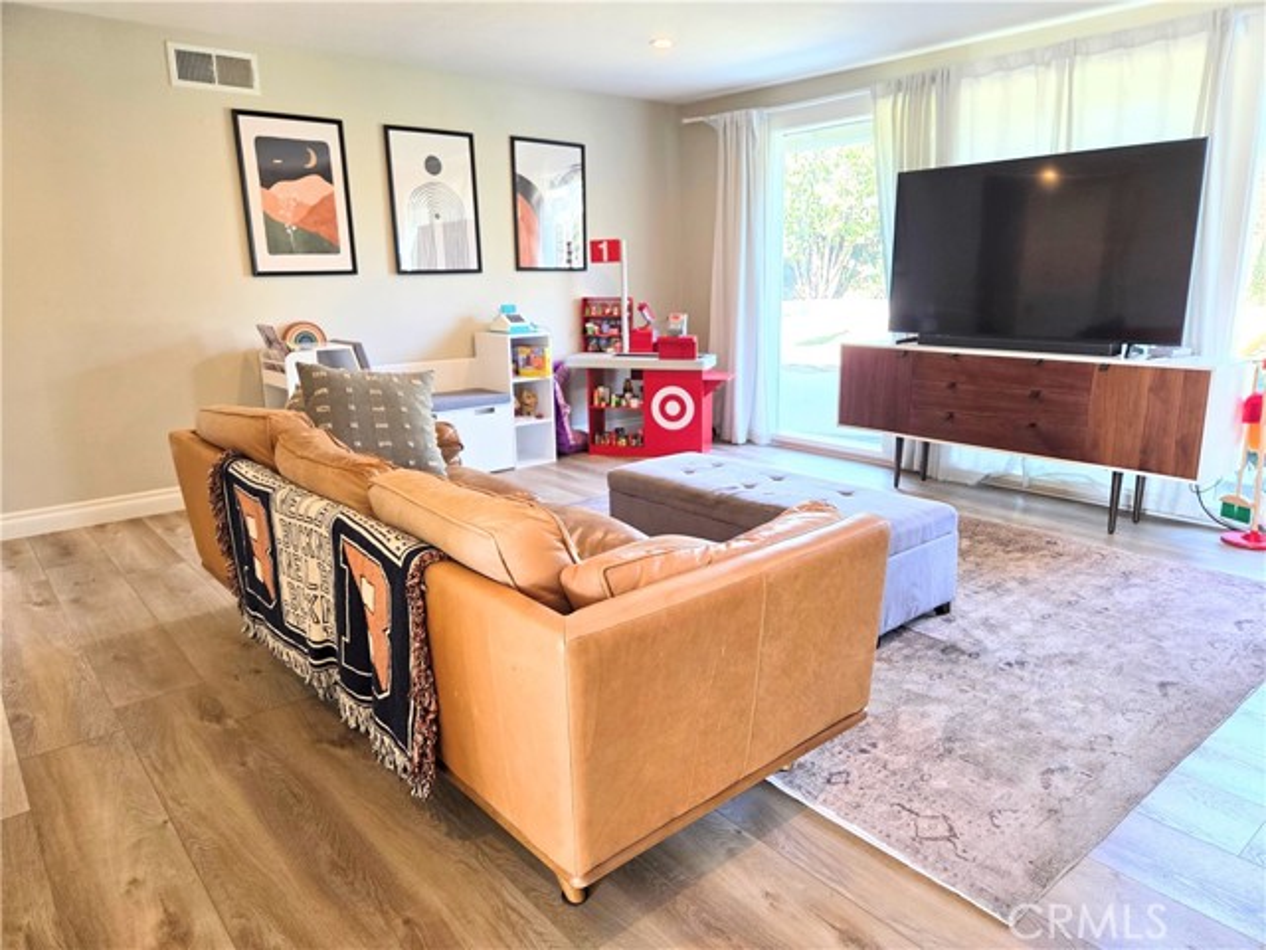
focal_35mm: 23
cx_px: 633
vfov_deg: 58.9
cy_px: 475
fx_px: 841
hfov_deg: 73.9
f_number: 1.8
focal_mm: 5.4
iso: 125
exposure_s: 1/120
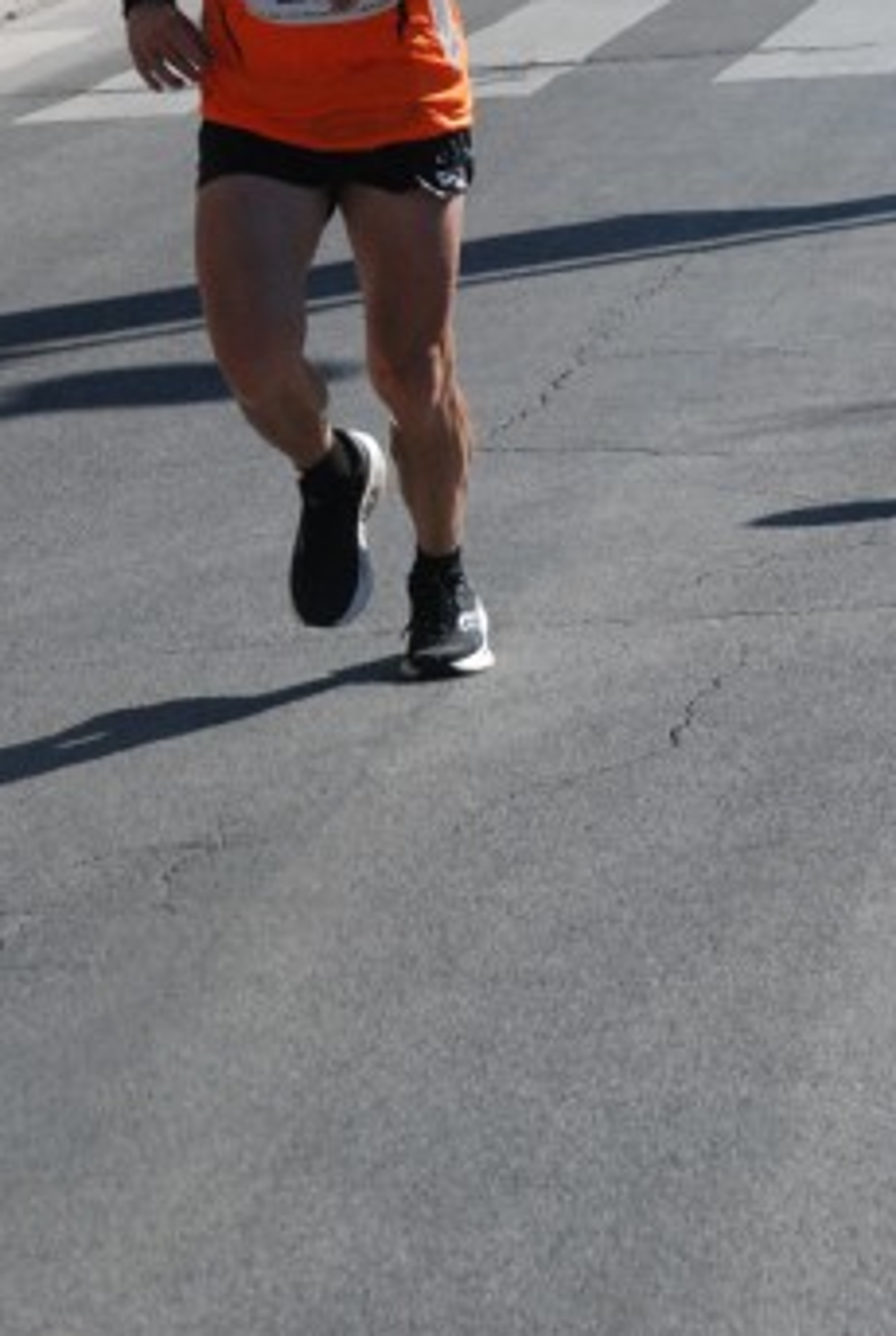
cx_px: 131
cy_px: 218
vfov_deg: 10.4
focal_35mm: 197
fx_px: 7320
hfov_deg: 7.0
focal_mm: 75
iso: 1000
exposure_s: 1/2000
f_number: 8
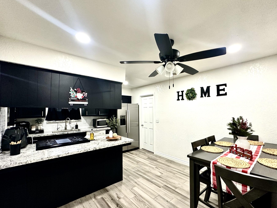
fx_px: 128
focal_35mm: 16
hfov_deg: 94.3
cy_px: 107
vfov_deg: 78.1
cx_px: 150
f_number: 2.2
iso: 250
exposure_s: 1/120
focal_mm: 2.22
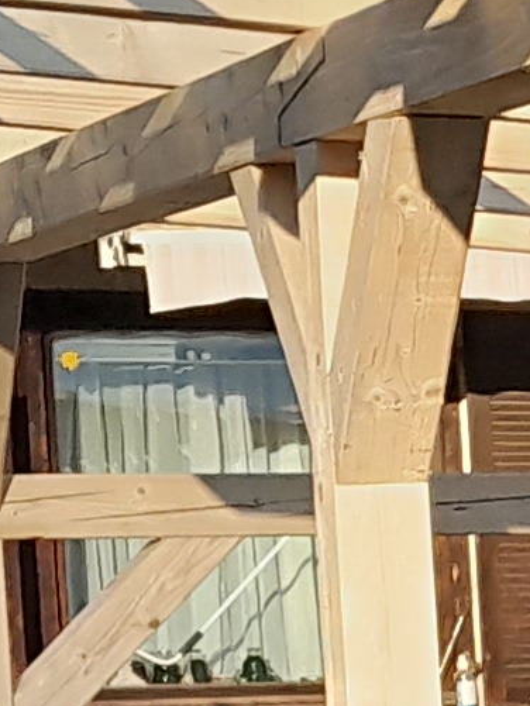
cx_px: 1862
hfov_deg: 5.6
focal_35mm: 239
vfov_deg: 8.0
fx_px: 4877
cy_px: 1311
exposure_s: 1/633
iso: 40
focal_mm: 4
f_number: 1.8
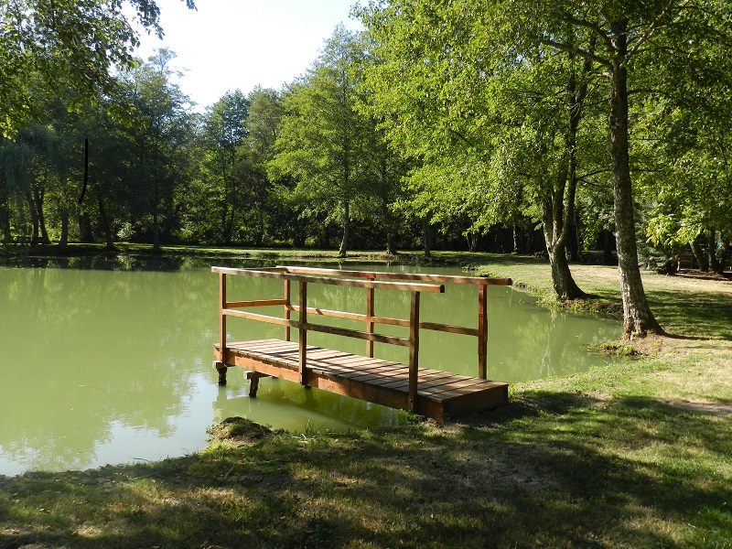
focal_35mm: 32
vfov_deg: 44.2
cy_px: 274
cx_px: 366
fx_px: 677
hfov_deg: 56.8
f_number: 3.7
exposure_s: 1/400
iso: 160
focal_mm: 5.6
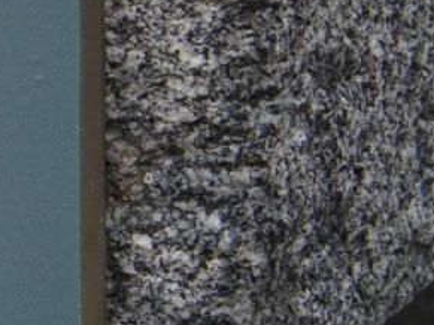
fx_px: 2344
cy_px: 94
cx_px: -510
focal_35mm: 187
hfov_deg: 9.7
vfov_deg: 7.9
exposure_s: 1/200
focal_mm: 35
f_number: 11
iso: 800
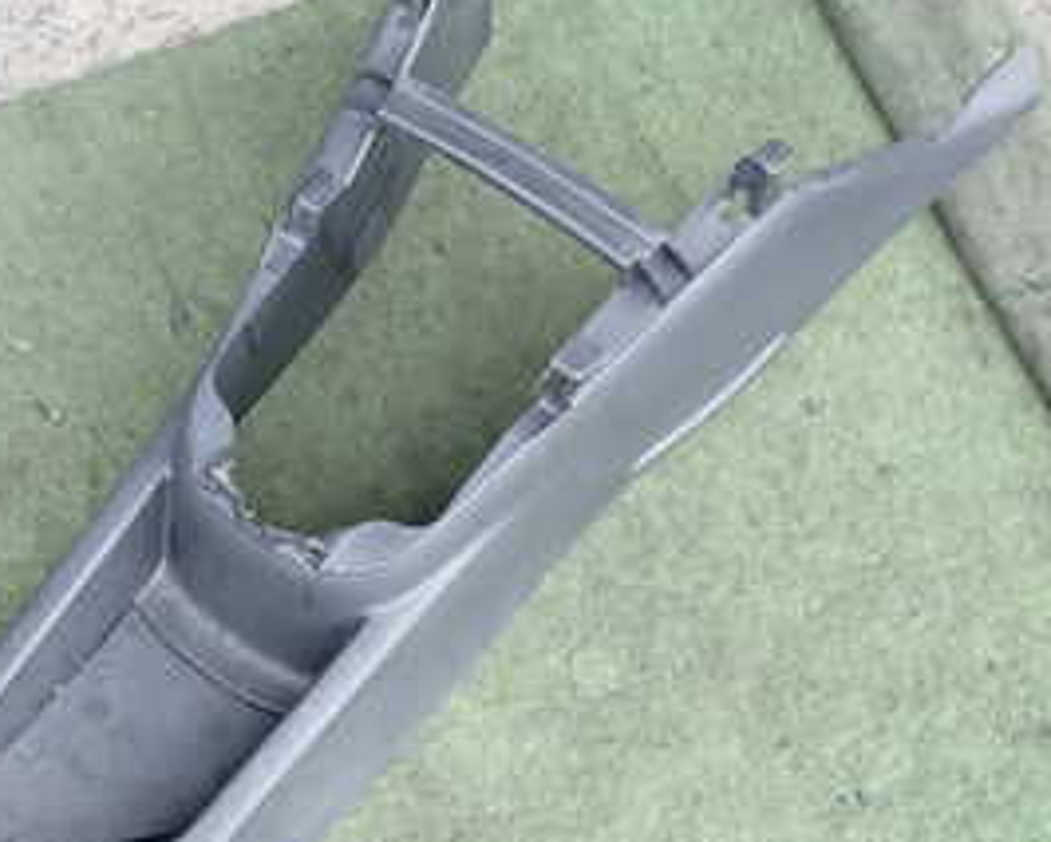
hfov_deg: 32.5
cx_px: 119
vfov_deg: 27.2
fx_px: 1711
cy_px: 652
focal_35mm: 55
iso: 160
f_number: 2
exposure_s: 1/60
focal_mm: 4.5
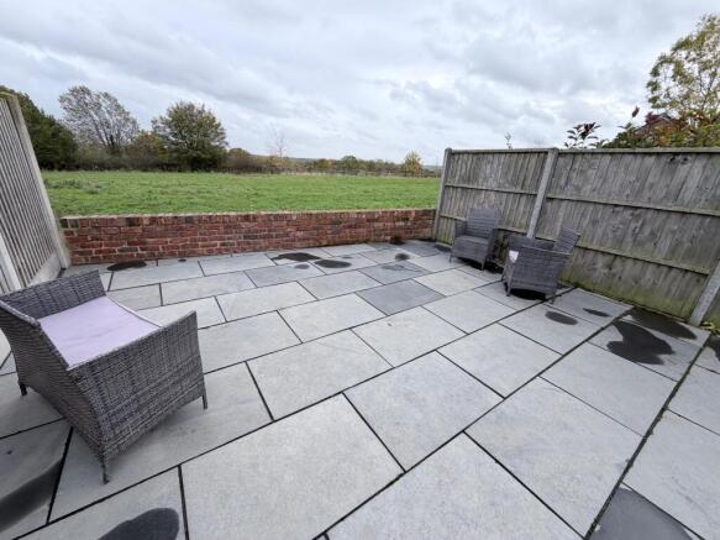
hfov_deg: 102.1
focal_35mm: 14
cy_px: 270
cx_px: 360
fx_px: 291
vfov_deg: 85.7
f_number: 2.2
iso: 40
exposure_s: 1/585
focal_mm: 2.22
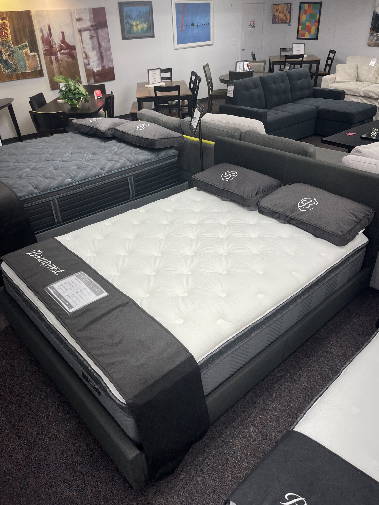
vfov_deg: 69.4
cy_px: 252
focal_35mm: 25
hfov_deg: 54.9
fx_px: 365
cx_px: 190
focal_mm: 5.1
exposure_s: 1/120
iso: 40
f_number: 1.6
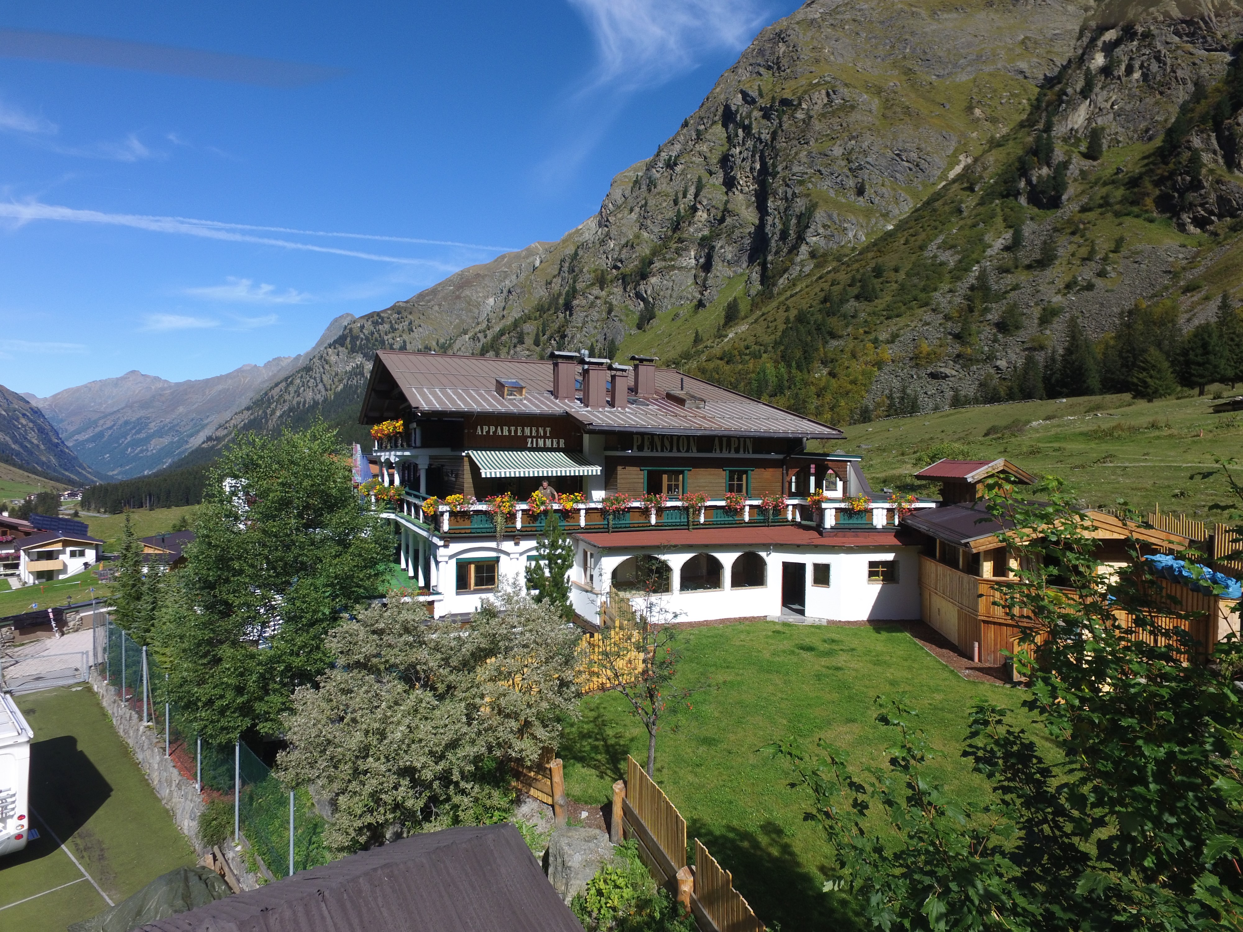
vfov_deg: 66.0
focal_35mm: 20
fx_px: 718
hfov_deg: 81.7
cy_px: 466
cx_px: 622
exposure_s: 1/971
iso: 100
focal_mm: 3.61
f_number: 2.8
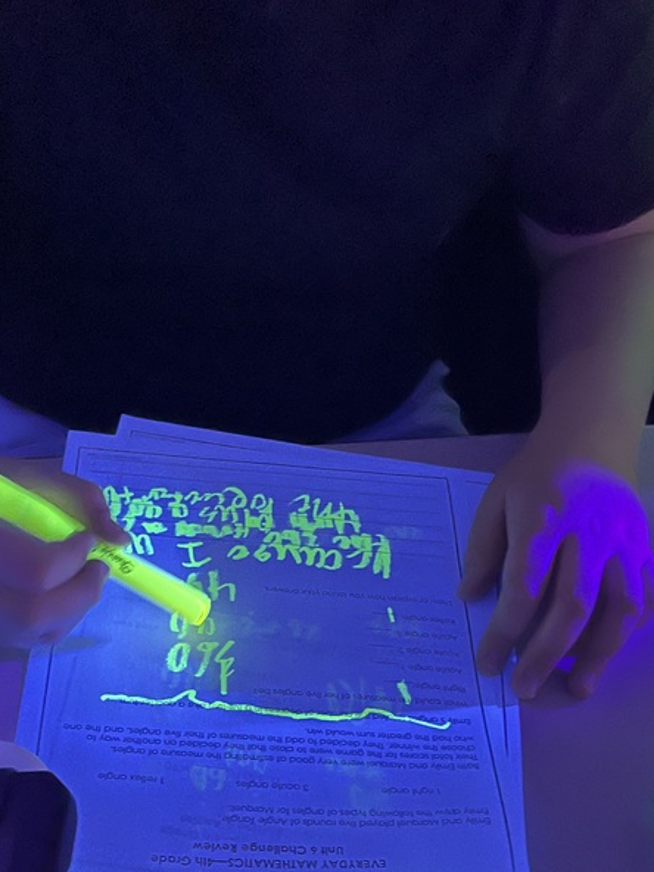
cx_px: 287
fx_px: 1134
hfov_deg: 32.1
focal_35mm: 45
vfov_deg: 41.0
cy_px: 639
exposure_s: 1/20
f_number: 1.6
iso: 1000
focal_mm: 5.1
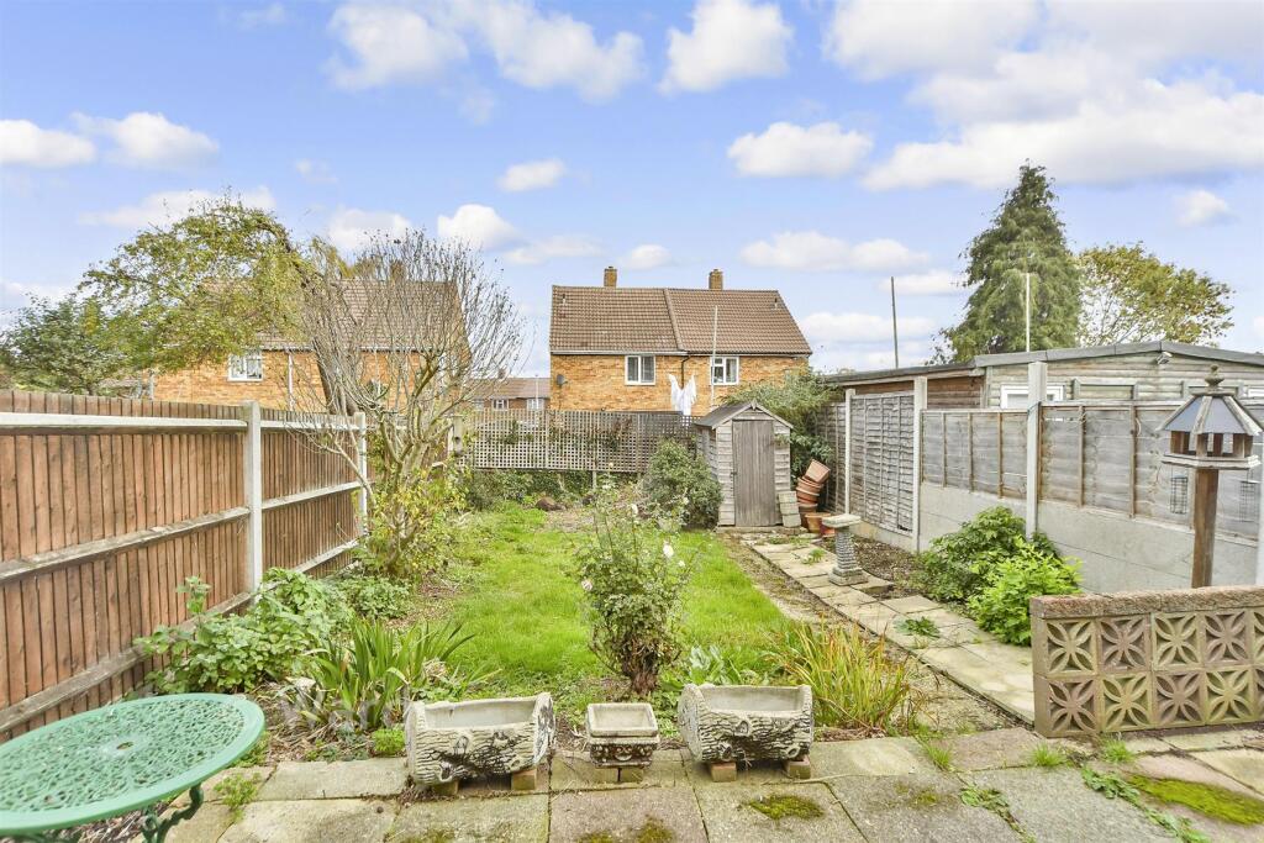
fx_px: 527
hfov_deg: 100.4
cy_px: 422
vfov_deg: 77.3
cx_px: 632
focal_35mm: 15
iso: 500
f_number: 7.1
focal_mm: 10
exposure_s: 1/200
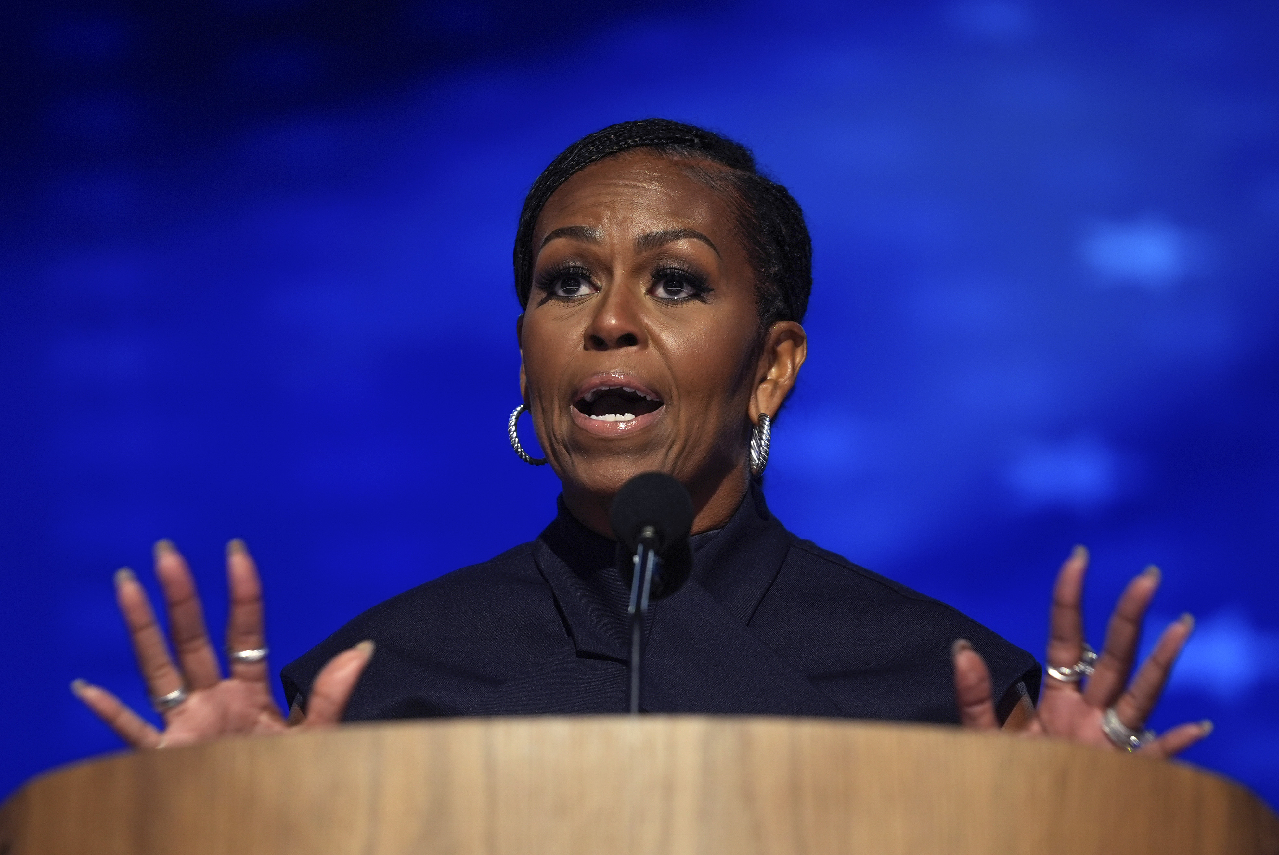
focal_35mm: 300
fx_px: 10668
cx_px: 640
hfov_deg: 6.9
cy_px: 428
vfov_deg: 4.6
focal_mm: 200
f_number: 2.8
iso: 400
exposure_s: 1/125
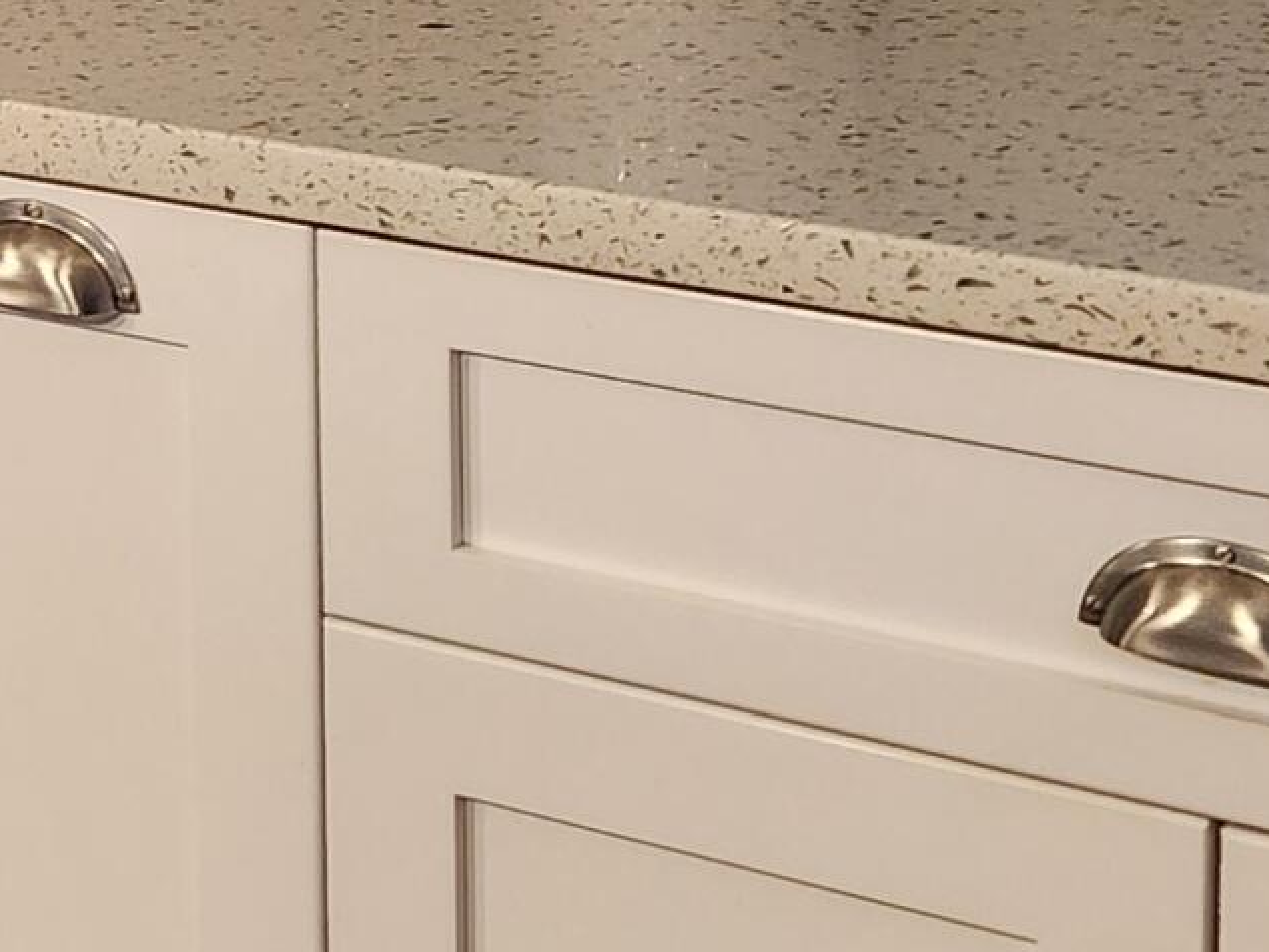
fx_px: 3997
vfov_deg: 13.3
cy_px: -158
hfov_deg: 17.5
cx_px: -60
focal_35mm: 109
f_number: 1.8
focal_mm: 5.4
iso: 400
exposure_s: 1/120
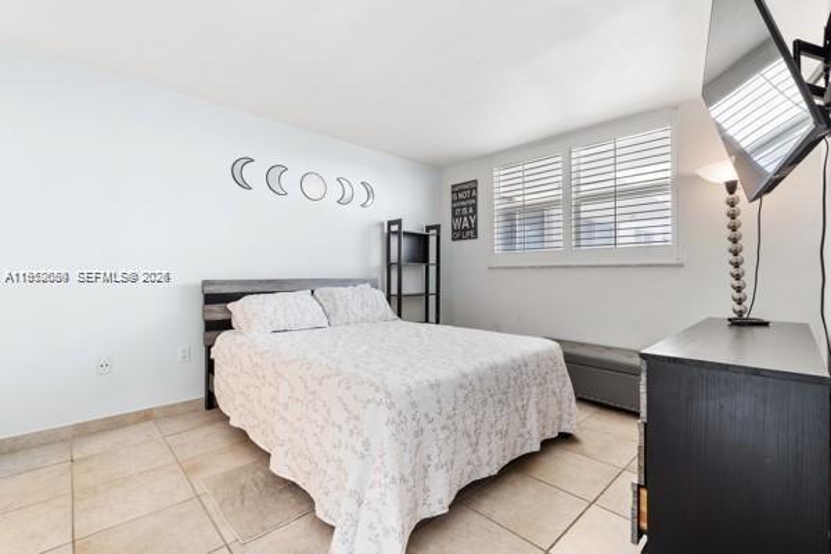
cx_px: 416
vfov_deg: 73.7
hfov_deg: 96.7
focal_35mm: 16
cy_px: 277
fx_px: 369
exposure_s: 1/3
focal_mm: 16
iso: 250
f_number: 9
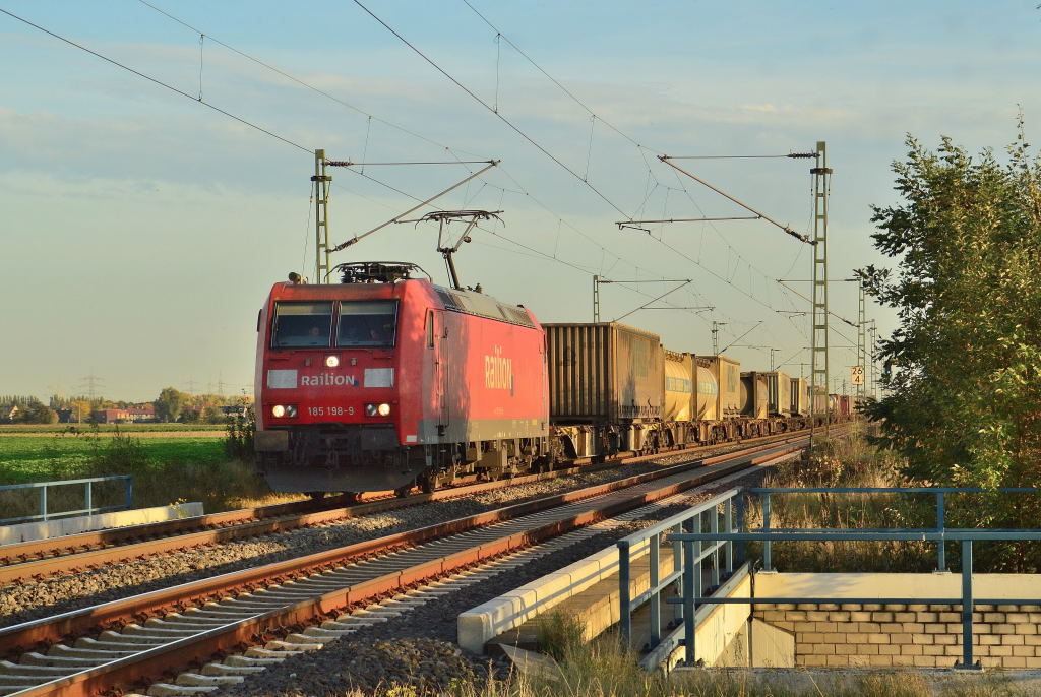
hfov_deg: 27.0
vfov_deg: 18.2
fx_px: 2172
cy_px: 348
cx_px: 520
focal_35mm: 75
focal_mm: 50
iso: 400
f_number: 8
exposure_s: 1/500
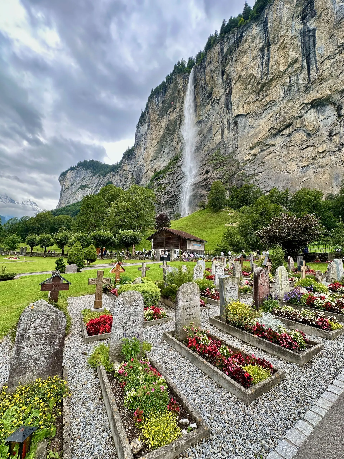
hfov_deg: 85.7
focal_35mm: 14
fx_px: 186
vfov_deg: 102.1
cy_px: 230
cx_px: 172
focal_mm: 2.22
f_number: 2.2
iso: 40
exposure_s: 1/99
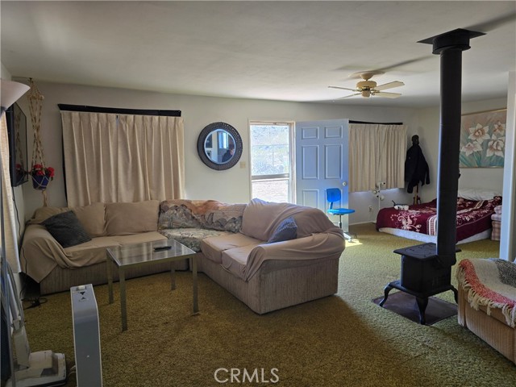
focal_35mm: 23
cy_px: 194
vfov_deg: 58.9
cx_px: 258
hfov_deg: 73.9
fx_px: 343
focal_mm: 6.3
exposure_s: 1/60
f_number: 1.7
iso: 64
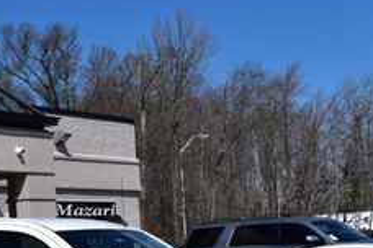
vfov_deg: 13.3
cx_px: -128
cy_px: 277
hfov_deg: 18.6
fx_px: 1046
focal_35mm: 101
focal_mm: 24
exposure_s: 1/640
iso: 200
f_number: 11
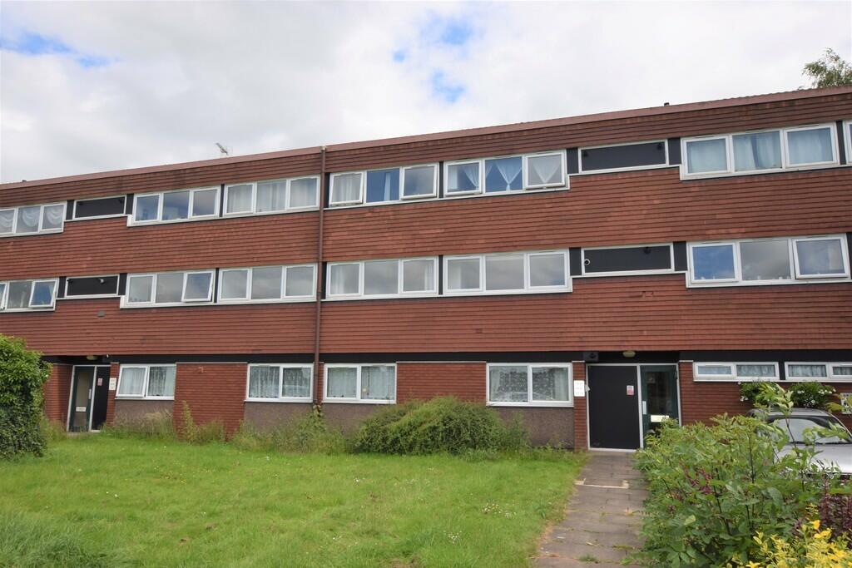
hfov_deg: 67.4
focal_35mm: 27
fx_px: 639
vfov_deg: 47.9
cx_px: 426
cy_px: 284
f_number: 9
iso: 100
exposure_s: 1/200
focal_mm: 18
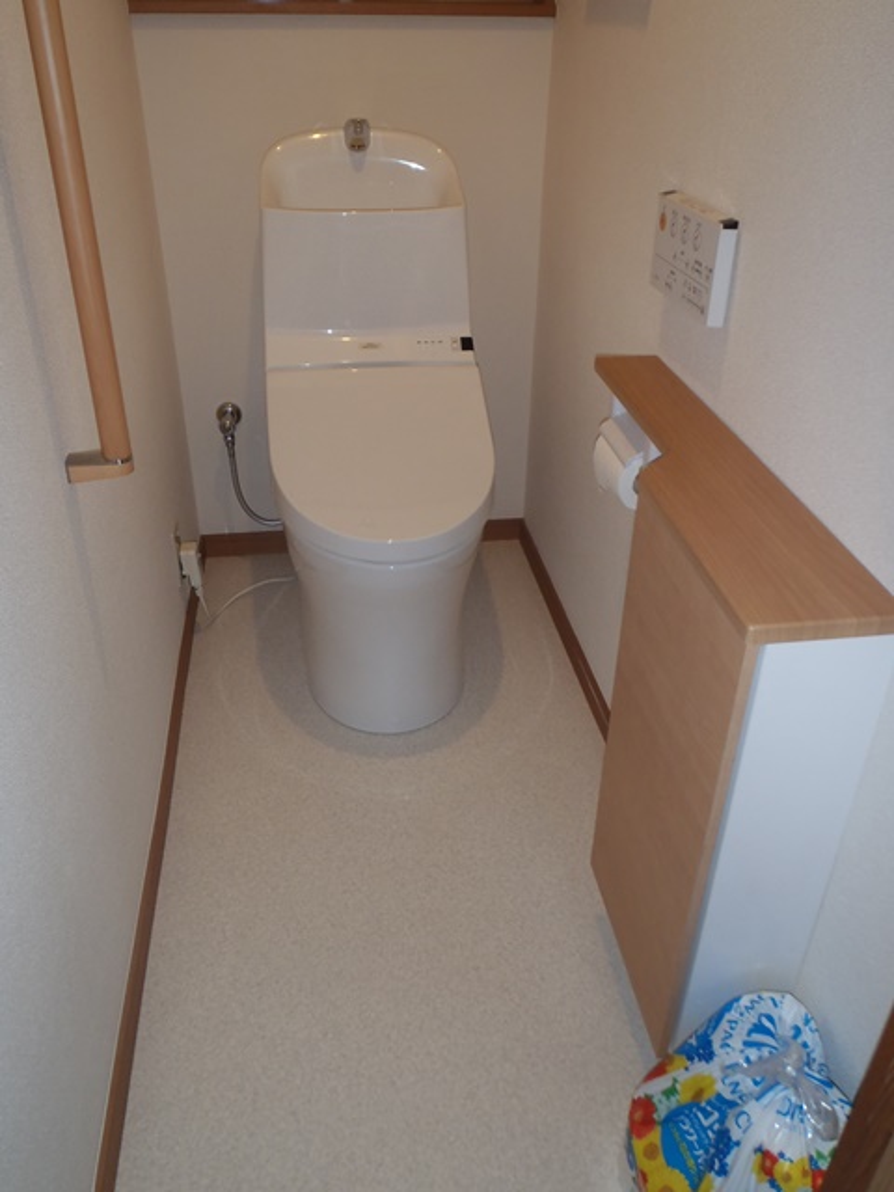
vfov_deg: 63.4
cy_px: 596
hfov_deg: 49.7
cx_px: 447
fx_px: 964
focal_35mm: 28
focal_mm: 5
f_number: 3.5
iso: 100
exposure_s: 1/30
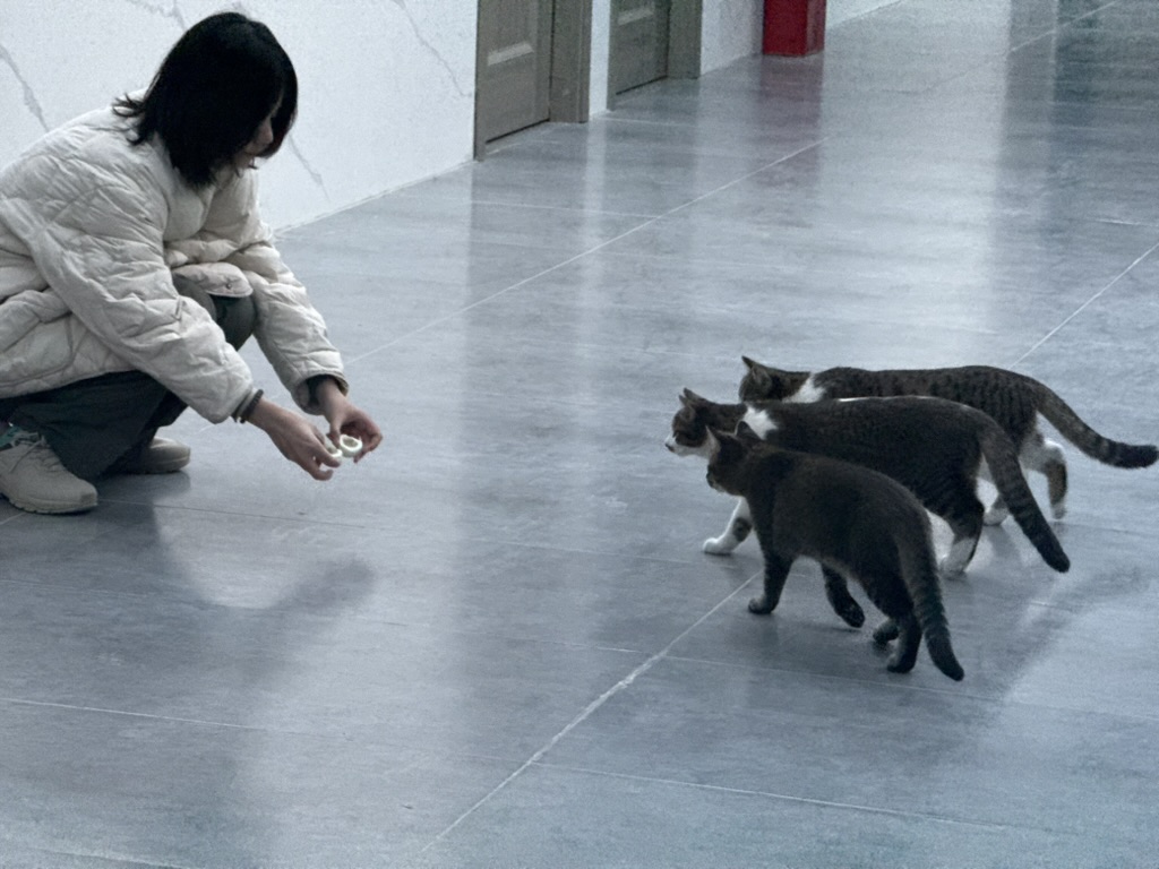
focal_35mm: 120
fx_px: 4018
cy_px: 434
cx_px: 580
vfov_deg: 12.3
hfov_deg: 16.4
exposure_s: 1/97
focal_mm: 15.66
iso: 400
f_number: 2.8
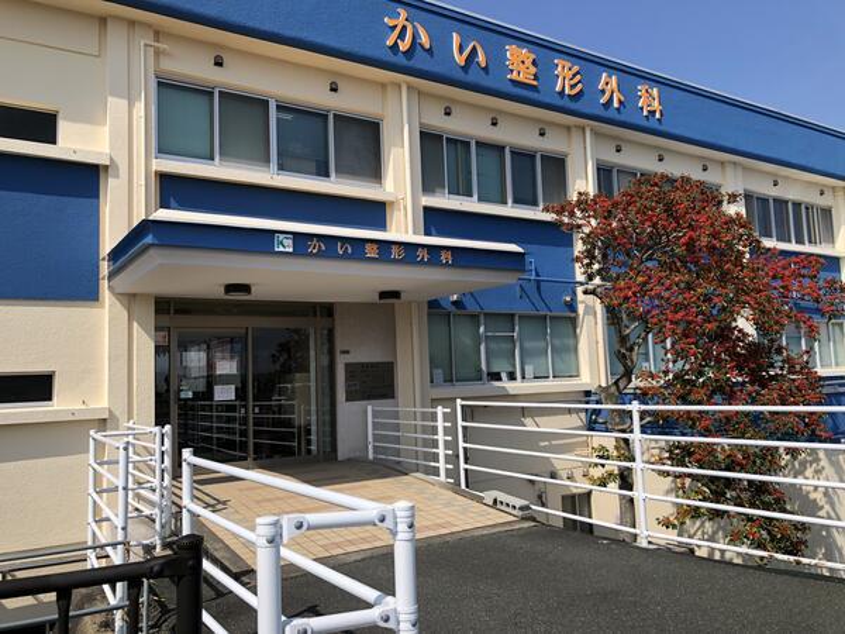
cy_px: 317
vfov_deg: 49.7
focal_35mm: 28
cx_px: 422
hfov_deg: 63.4
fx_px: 683
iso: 20
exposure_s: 1/1869
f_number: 1.8
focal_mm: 3.99
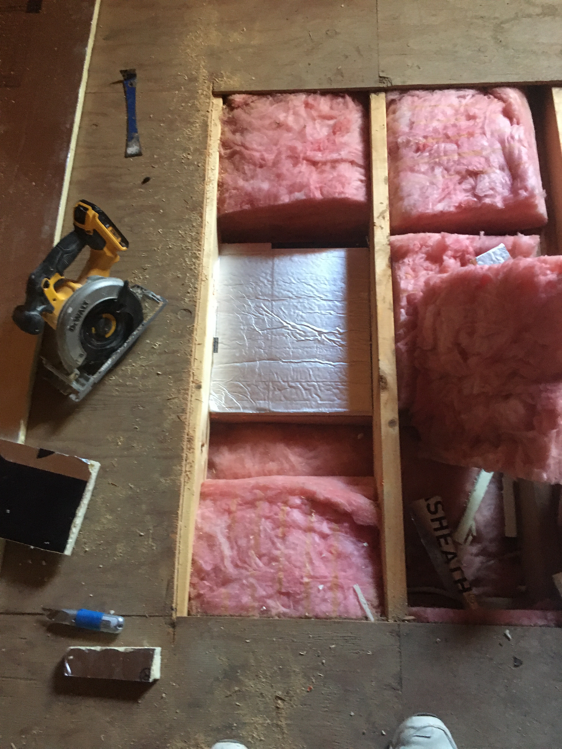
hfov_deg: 48.2
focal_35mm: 29
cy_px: 374
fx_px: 628
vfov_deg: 61.7
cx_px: 281
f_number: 2.2
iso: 250
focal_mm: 4.15
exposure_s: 1/15
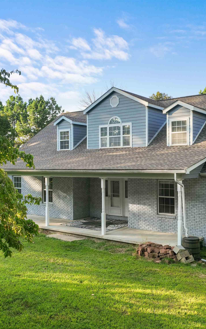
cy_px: 165
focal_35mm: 34
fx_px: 305
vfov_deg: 56.7
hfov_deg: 36.6
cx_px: 148
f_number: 2.8
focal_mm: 12.29
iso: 160
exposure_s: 1/640
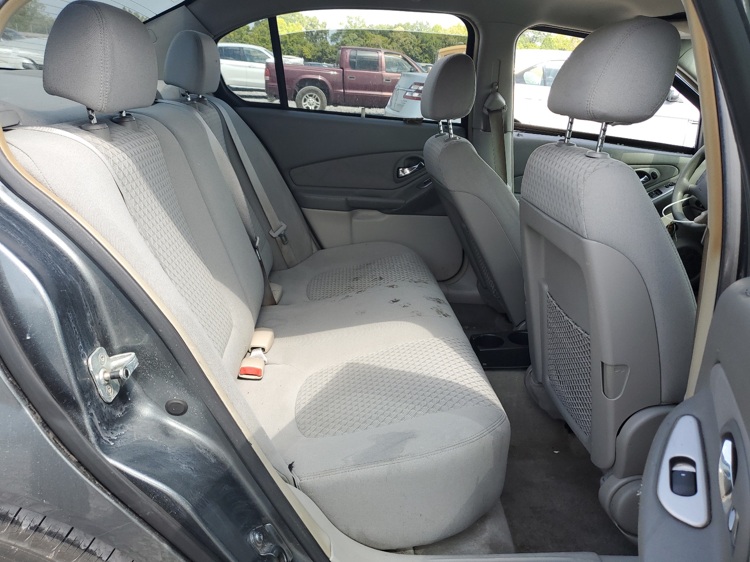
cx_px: 375
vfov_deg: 53.1
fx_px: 563
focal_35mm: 26
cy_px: 281
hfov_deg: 67.3
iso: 50
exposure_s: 1/455
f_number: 1.5
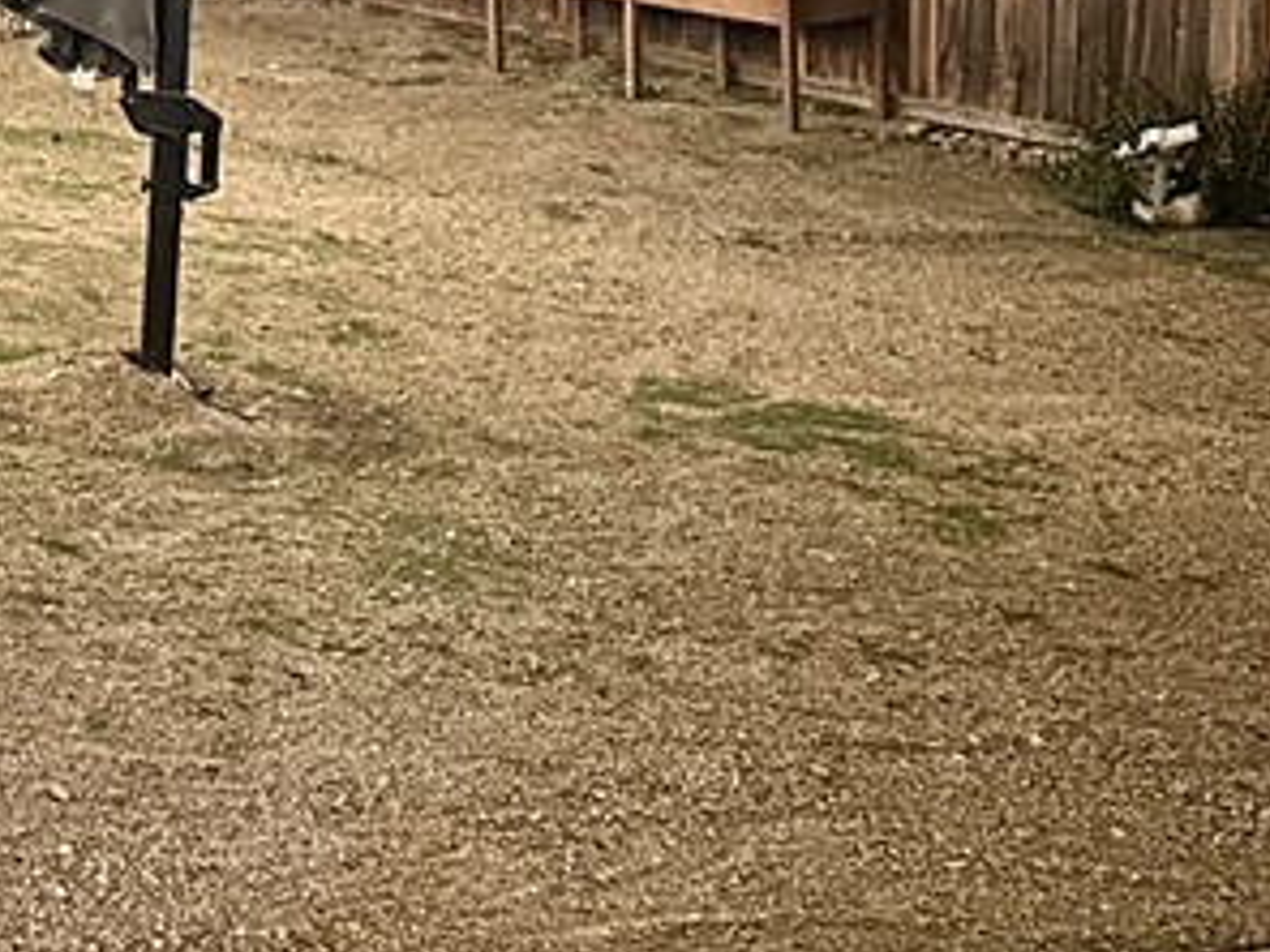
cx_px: -712
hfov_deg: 19.9
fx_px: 3045
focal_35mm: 83
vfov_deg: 17.0
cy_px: -197
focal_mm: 6.86
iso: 1250
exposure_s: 1/12
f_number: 1.78
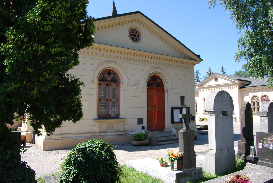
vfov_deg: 48.0
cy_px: 92
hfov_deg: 67.3
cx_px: 136
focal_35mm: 27
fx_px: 205
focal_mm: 18
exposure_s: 1/160
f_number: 6.3
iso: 100
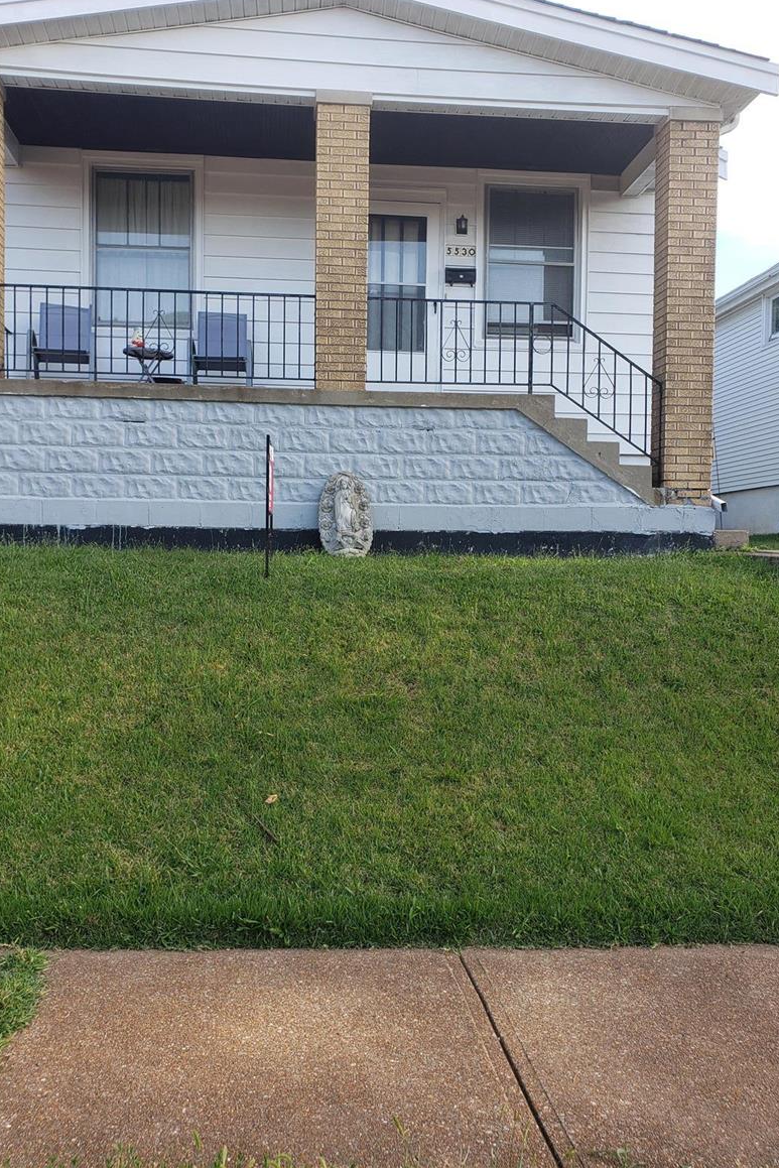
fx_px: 908
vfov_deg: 65.5
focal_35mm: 28
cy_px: 564
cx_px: 351
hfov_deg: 46.3
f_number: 2.4
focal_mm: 4.3
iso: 50
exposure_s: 1/139
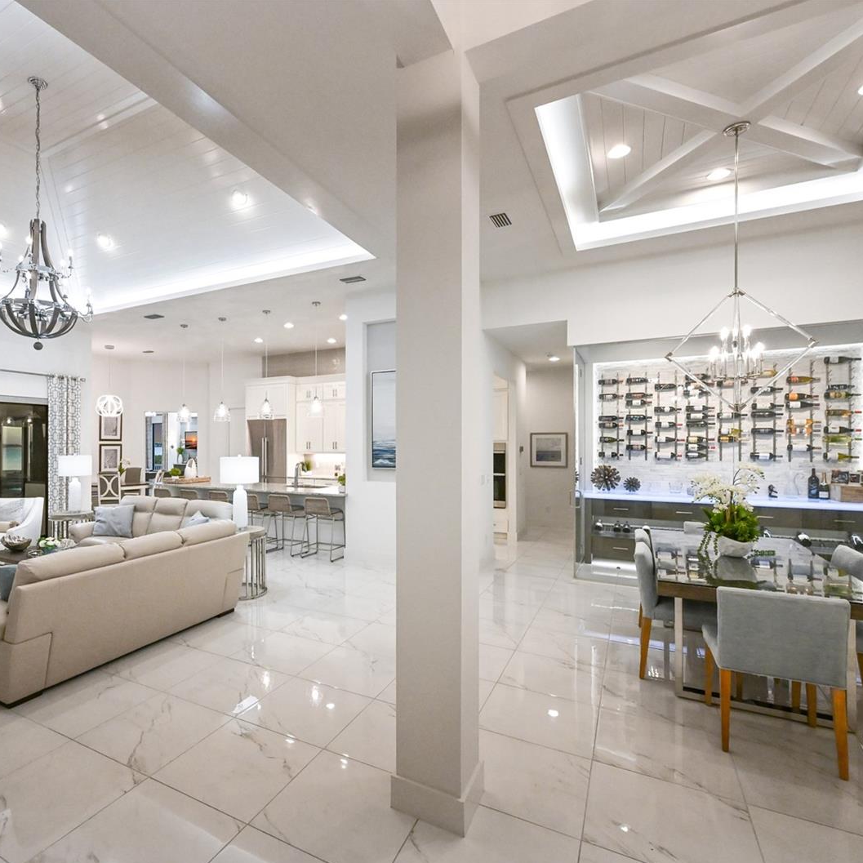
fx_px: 508
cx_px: 329
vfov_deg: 80.7
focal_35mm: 18
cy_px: 434
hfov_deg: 79.4
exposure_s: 1/200
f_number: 8
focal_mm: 14
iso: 3200
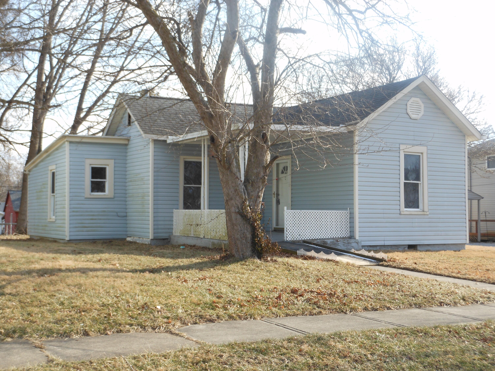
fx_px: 643
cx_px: 248
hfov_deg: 42.1
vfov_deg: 32.2
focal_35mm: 45
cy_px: 186
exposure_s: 1/200
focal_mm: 8.1
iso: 80
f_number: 4.6
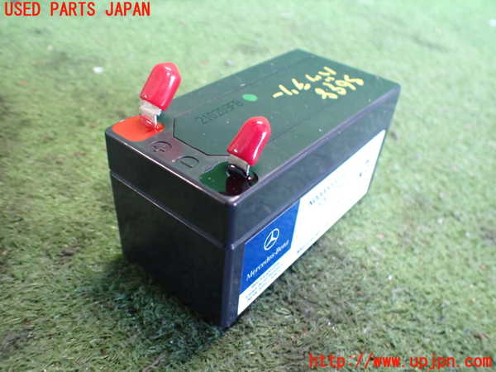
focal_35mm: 30
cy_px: 186
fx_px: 430
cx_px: 248
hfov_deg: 60.0
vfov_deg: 46.8
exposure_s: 1/40
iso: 800
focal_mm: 5.4
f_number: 2.3
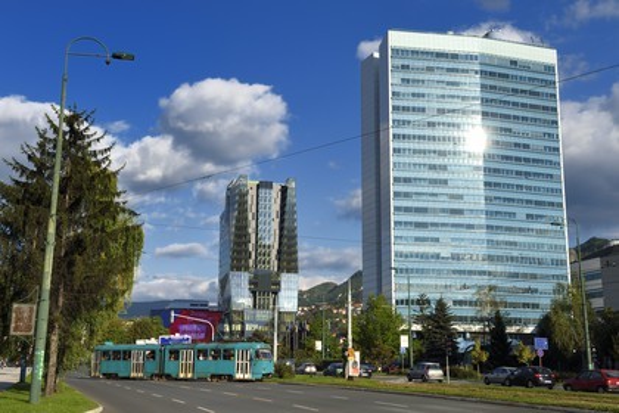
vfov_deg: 30.5
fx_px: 756
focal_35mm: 44
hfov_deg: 44.5
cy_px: 206
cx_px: 310
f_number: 14
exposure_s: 1/320
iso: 200
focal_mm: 44
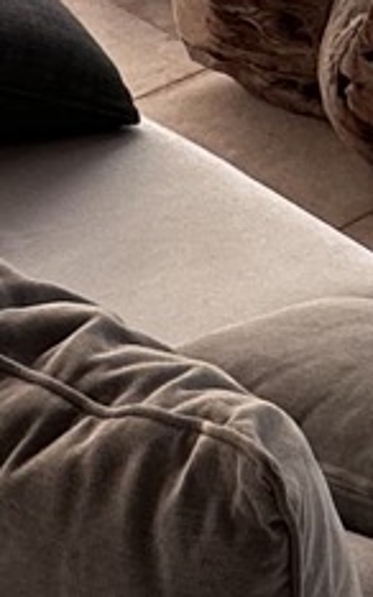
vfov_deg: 13.7
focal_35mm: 122
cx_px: 1042
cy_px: -707
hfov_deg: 9.1
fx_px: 1987
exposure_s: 1/337
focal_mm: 2.22
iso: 40
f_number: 2.2
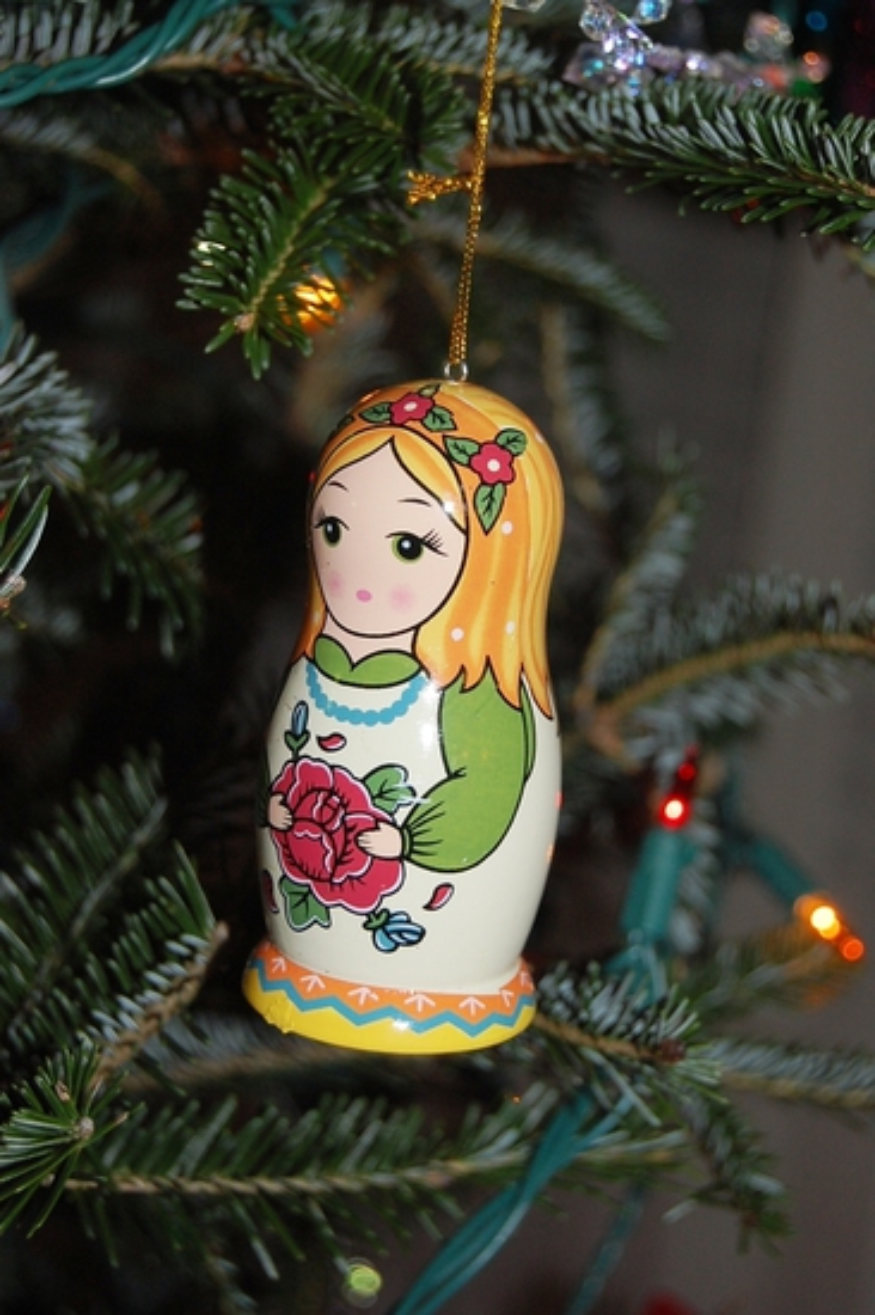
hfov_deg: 18.9
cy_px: 658
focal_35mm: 72
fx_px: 2628
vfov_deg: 28.1
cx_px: 438
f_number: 5.6
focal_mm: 48
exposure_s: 1/60
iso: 400
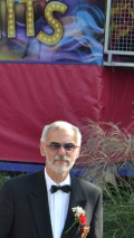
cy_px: 266
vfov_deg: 12.4
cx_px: -37
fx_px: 1073
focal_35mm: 170
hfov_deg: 7.1
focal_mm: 48
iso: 125
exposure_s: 1/125
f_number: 5.6
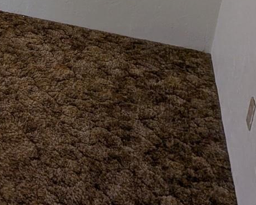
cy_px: -39
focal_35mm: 44
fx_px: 333
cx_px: -78
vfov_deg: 29.5
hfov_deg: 31.9
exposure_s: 1/30
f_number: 2.2
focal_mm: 1.95
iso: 72
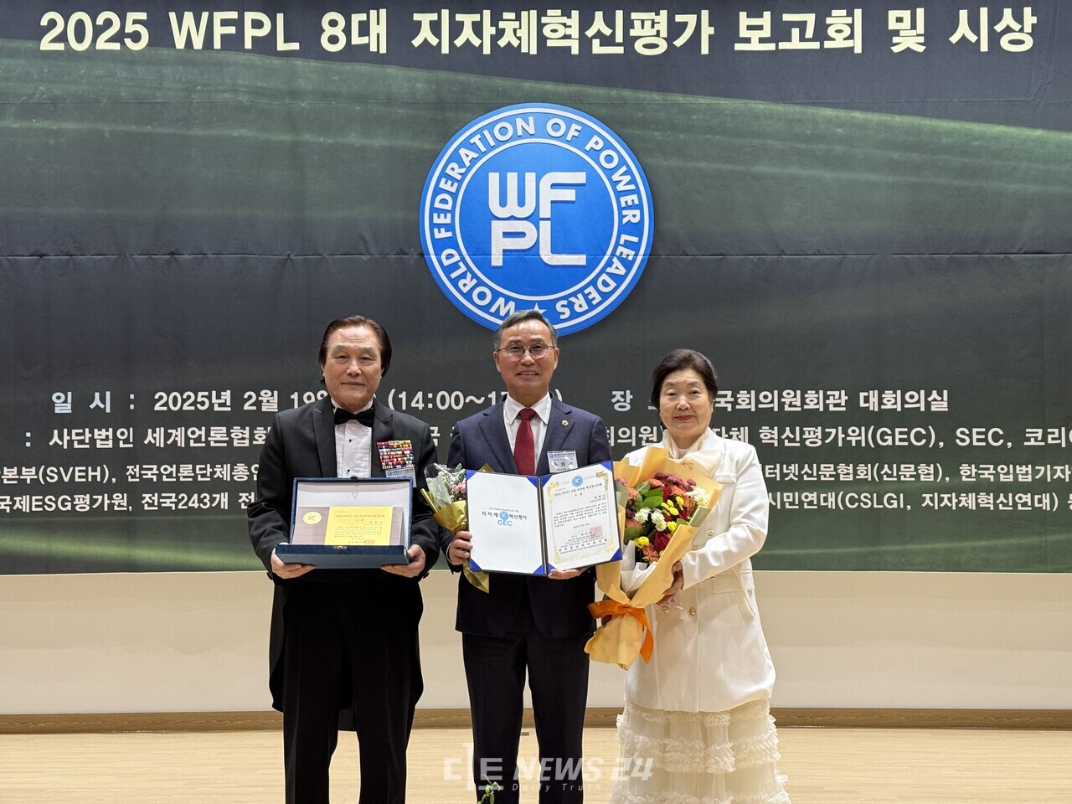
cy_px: 402
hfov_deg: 39.7
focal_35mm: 48
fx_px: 1486
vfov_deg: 30.3
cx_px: 536
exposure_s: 1/40
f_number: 1.78
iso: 200
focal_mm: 6.76
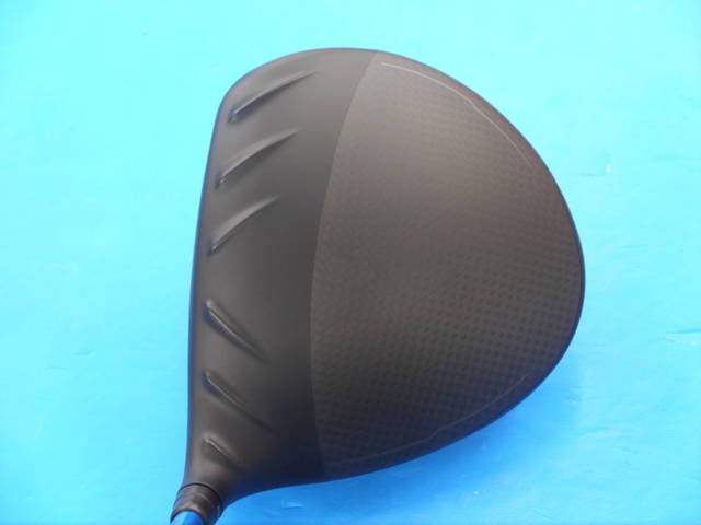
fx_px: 1701
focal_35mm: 84
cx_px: 350
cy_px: 262
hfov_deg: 23.3
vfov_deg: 17.6
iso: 800
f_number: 5.6
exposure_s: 1/50
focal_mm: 42
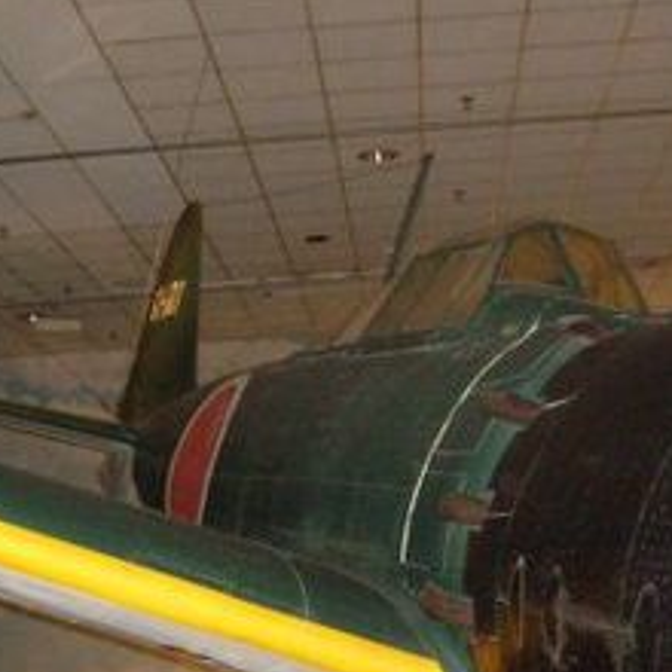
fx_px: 1647
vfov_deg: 22.7
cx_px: 402
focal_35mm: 75
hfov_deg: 23.0
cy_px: 550
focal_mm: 5.8
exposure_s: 1/45
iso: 400
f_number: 2.8
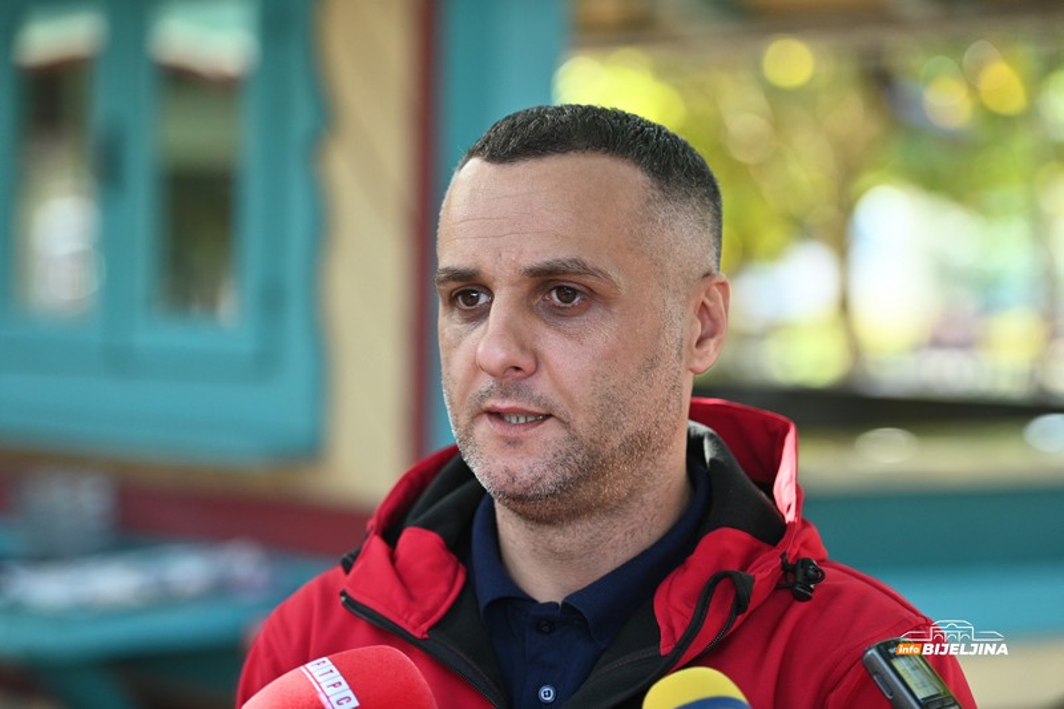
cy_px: 354
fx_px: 3250
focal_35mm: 110
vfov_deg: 12.4
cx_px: 532
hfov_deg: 18.6
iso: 800
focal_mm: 110
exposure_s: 1/800
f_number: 2.8
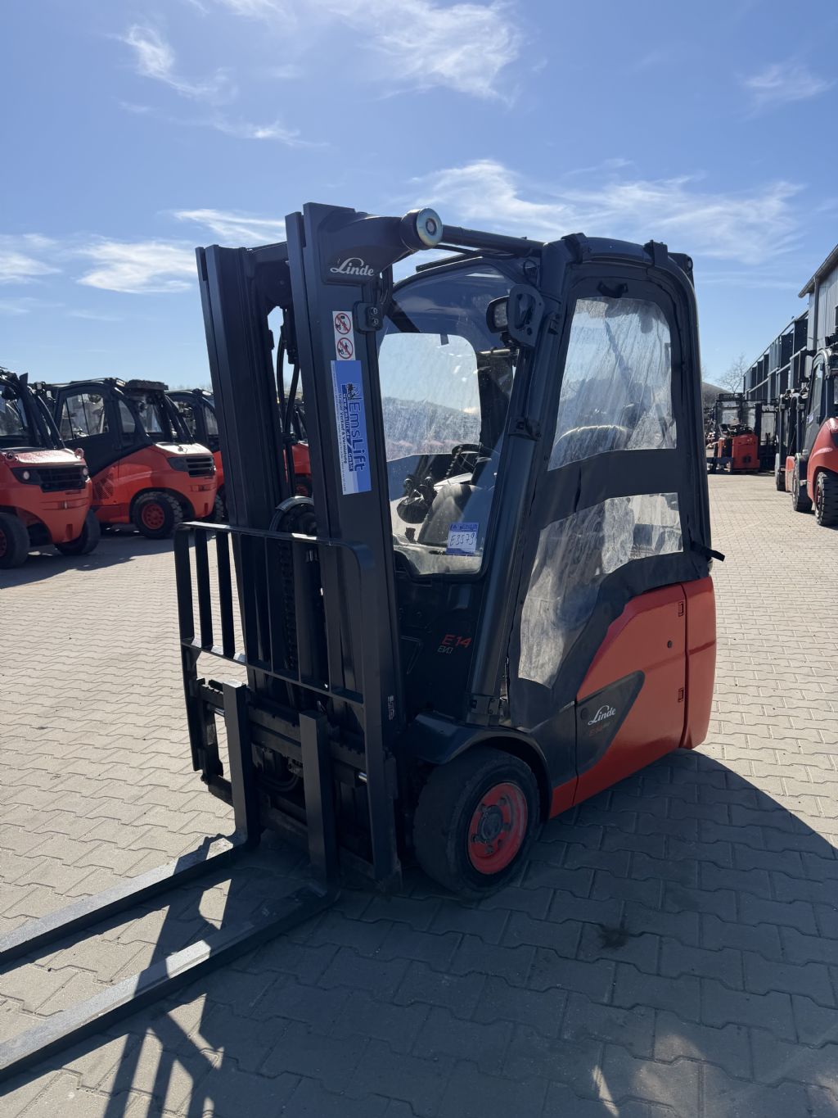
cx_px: 419
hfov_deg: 56.8
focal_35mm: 24
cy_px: 559
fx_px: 775
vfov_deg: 71.6
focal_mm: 6.76
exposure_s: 1/4673
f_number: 1.78
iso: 80
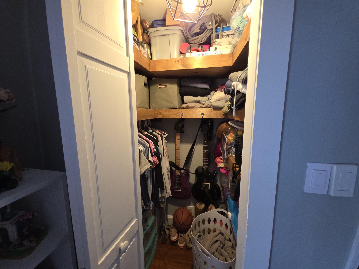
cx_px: 180
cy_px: 134
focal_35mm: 13
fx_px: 135
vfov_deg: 89.9
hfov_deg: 106.2
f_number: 1.9
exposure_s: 1/60
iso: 320
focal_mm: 2.2
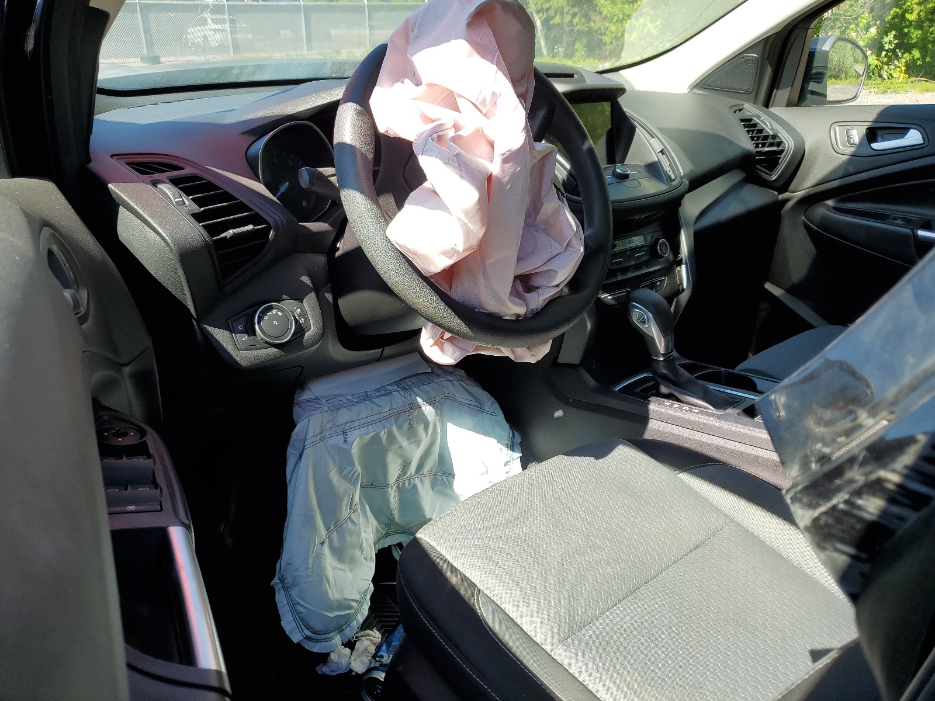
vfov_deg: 53.1
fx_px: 702
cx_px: 468
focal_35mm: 26
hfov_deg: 67.3
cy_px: 350
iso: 50
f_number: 1.5
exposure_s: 1/556
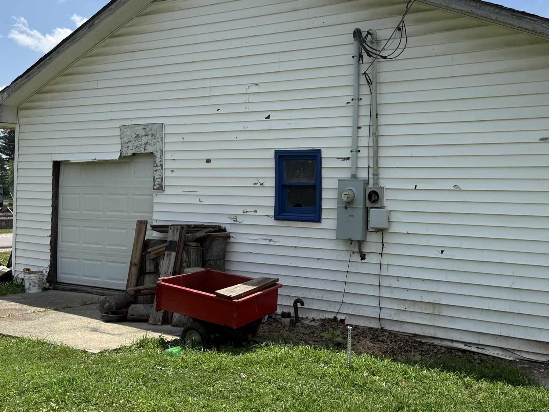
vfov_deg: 35.1
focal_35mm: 41
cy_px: 183
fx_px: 650
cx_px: 345
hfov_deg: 45.4
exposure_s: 1/5319
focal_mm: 6.76
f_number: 1.78
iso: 80
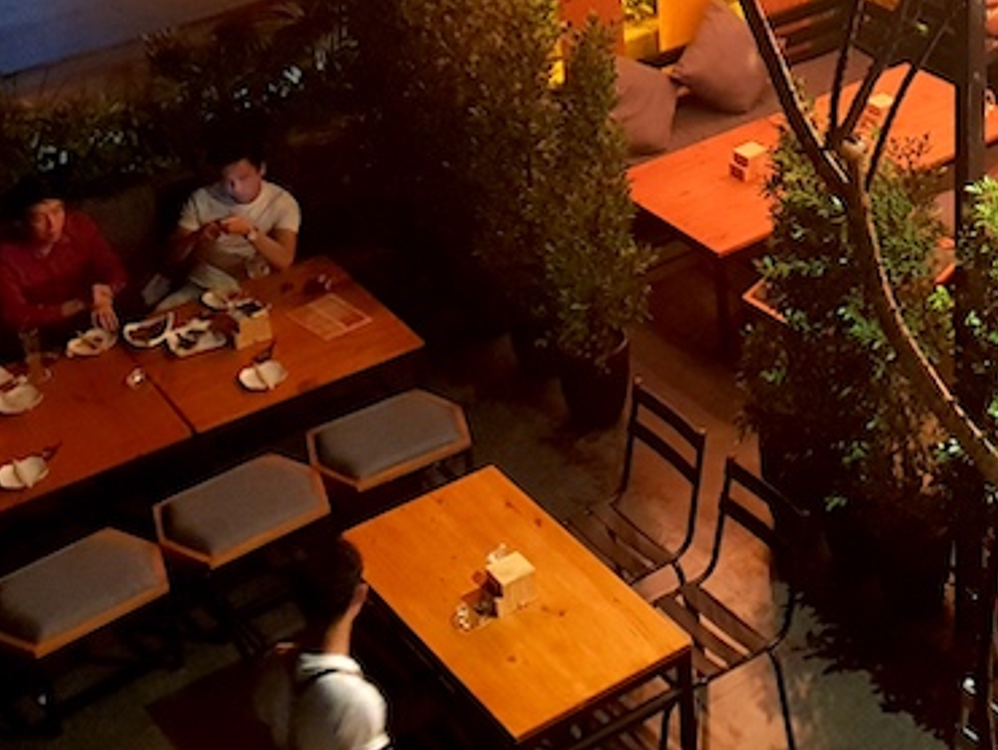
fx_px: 2020
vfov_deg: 19.9
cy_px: -113
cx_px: 1020
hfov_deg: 26.2
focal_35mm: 70
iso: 320
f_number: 1.5
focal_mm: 4.3
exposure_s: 1/17
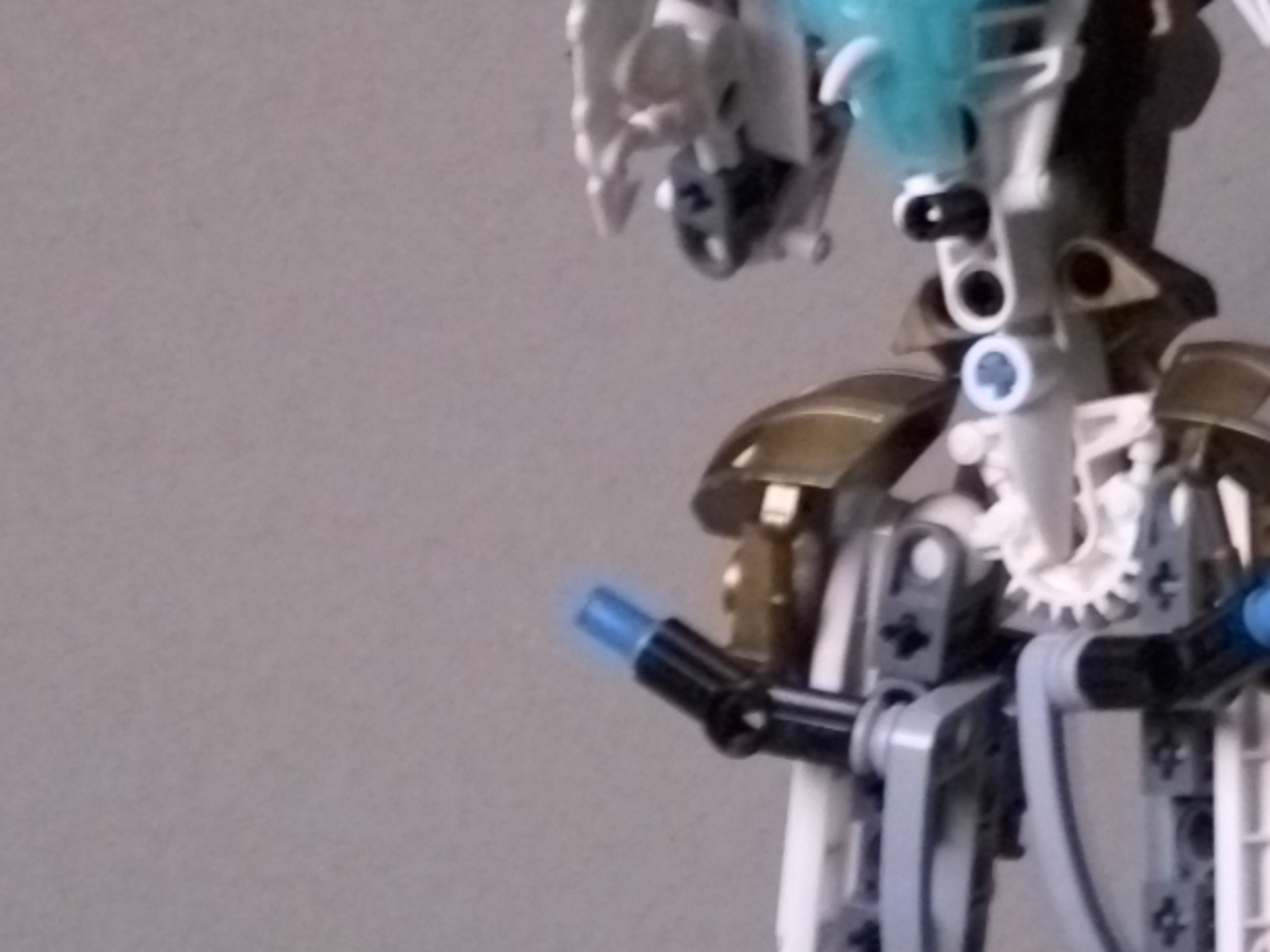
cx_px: 1510
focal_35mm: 120
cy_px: 244
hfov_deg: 15.8
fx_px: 4403
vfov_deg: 12.3
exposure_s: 1/10
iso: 400
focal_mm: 9
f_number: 3.4
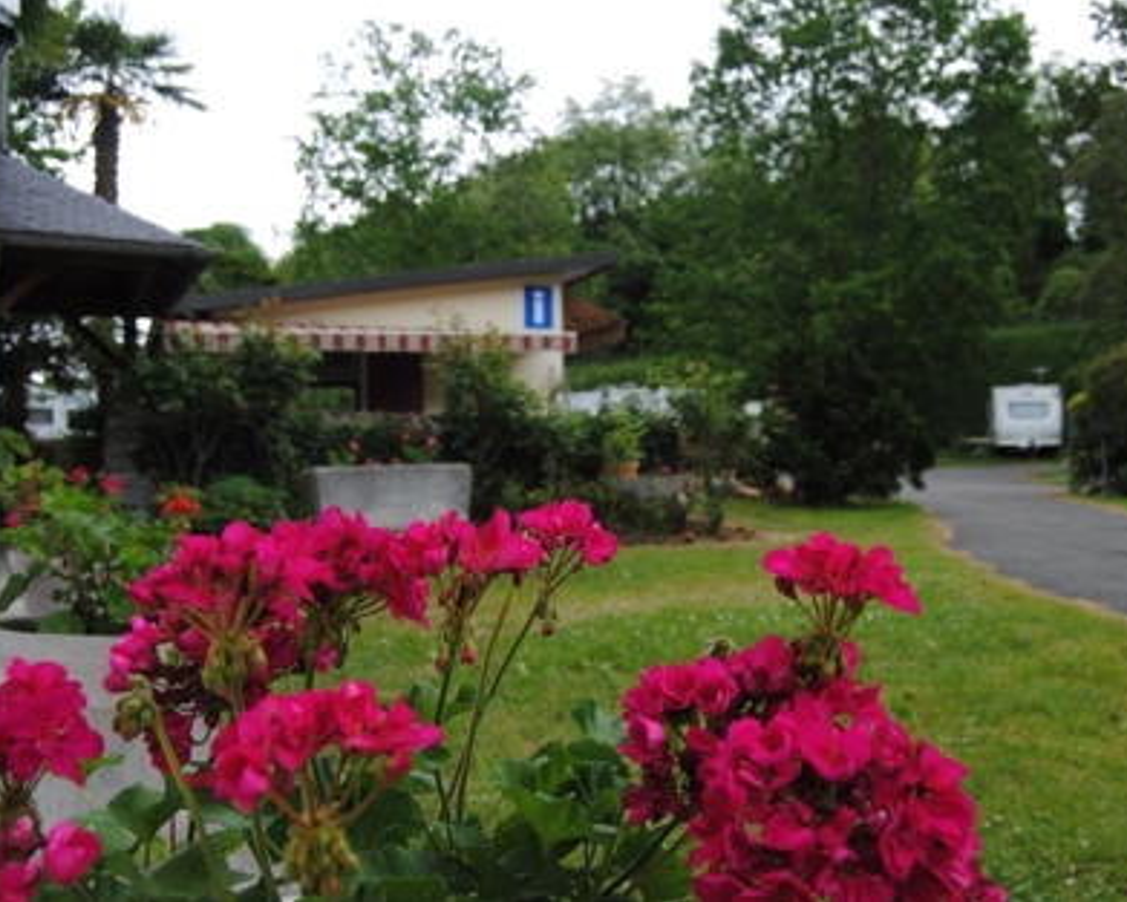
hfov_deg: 52.8
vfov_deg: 43.4
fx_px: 1134
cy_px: 451
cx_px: 605
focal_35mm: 34
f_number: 5.6
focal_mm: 20
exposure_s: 1/125
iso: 140
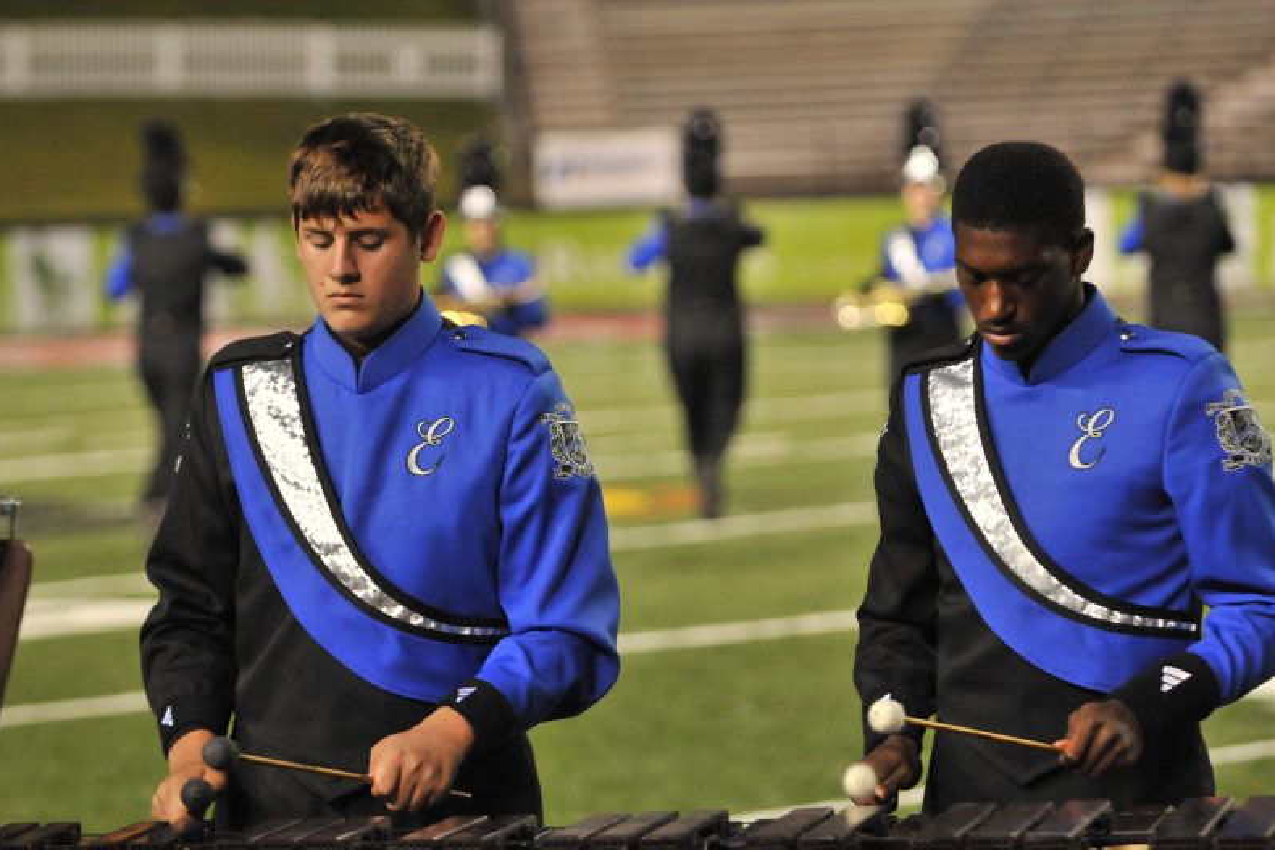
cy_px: 427
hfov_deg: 11.7
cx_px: 642
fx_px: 6234
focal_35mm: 176
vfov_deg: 7.8
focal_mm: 116
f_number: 2.8
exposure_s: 1/400
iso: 1600
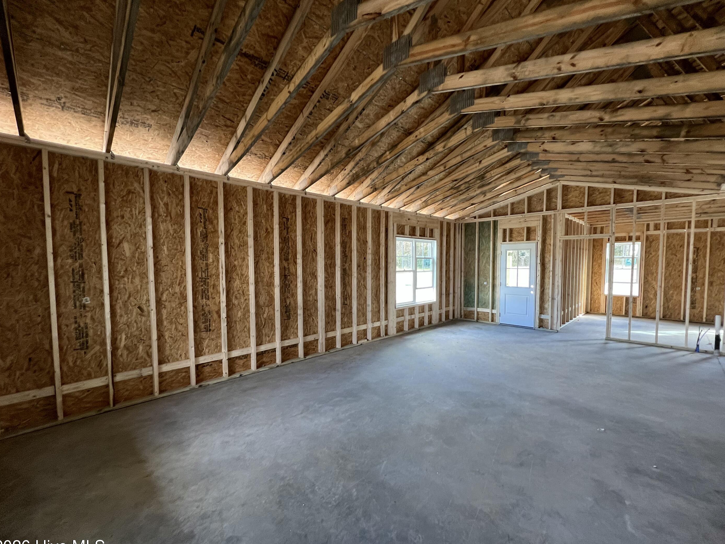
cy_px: 280
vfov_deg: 85.6
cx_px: 371
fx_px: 293
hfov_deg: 102.1
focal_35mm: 14
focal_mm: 1.57
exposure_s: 1/99
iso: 200
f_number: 1.8
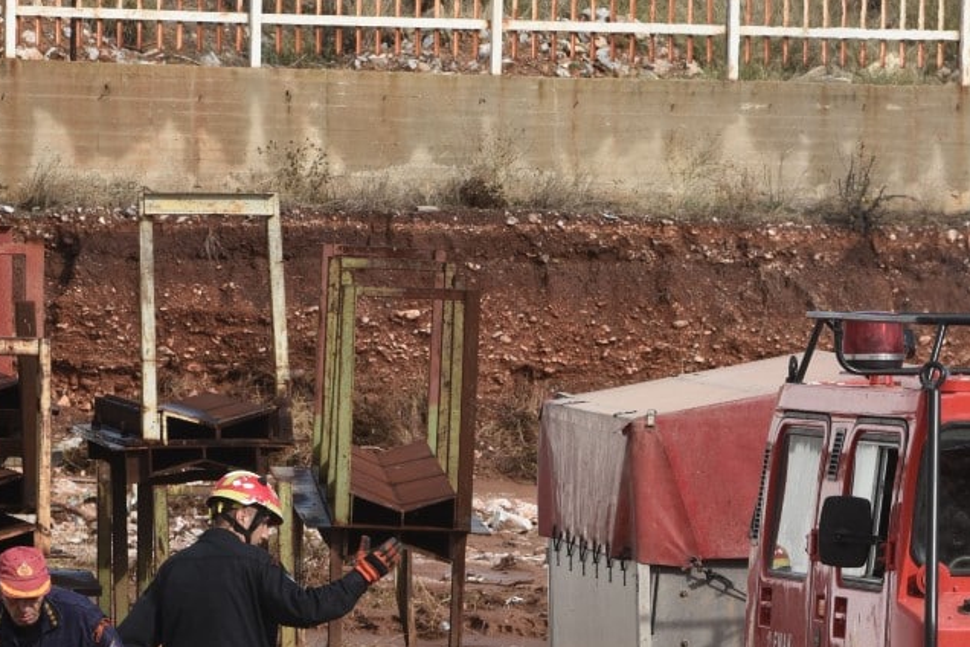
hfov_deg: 4.4
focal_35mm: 472
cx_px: 657
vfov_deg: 2.9
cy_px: 489
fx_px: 12717
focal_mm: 200
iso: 400
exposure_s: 1/200
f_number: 20
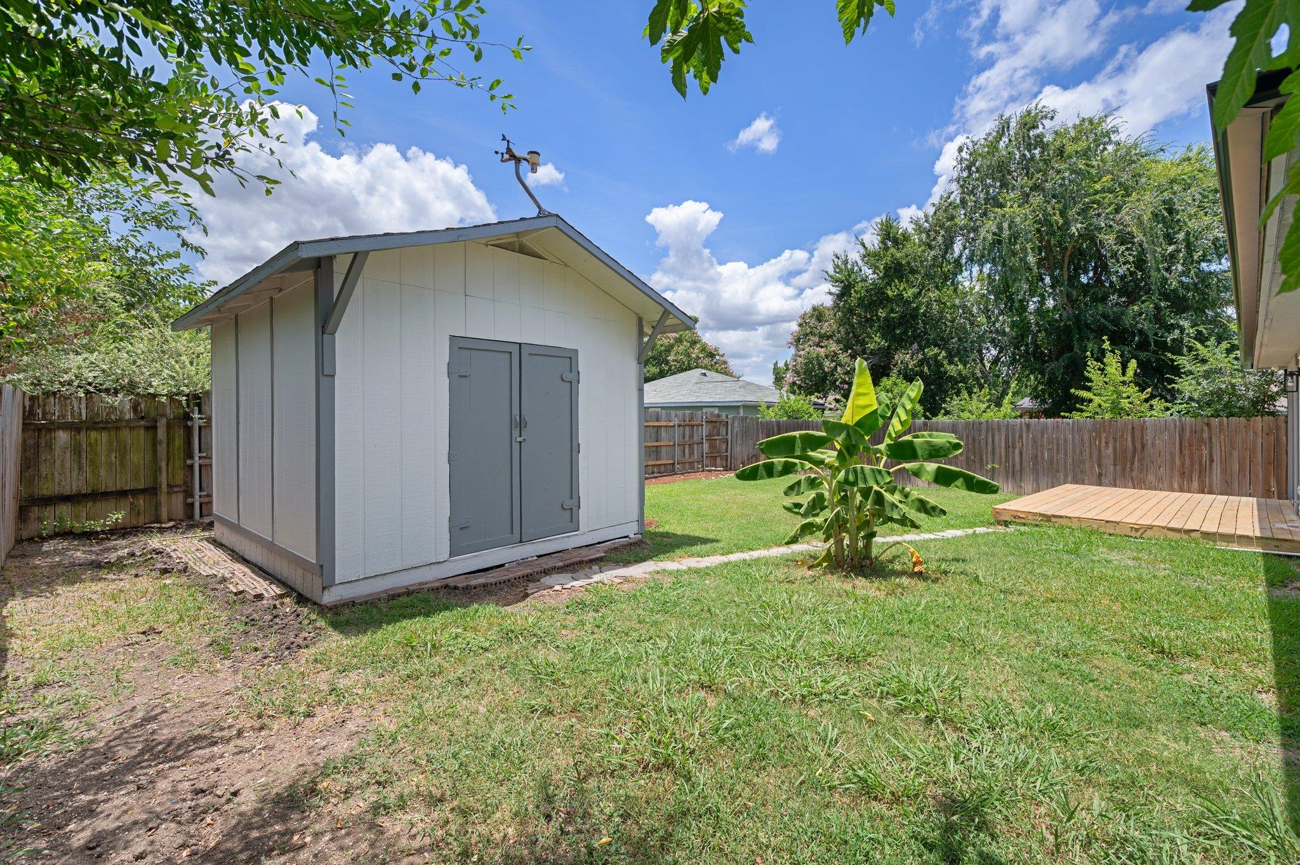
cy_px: 432
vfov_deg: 75.4
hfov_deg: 98.6
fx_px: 559
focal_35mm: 16
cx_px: 650
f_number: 8
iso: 100
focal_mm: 15.5
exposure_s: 1/250
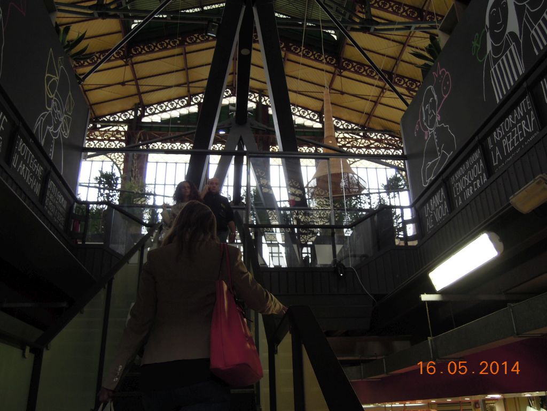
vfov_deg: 45.4
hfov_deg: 58.4
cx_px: 274
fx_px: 490
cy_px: 206
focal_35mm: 31
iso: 160
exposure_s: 1/100
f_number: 2.4
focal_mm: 5.5
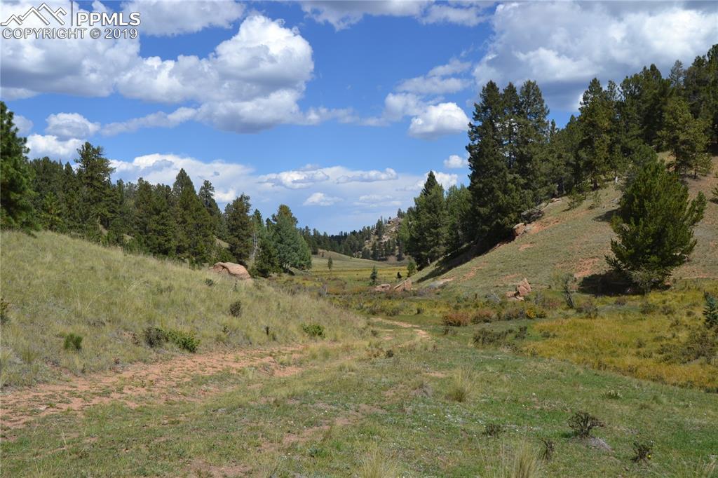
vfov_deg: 33.0
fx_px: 807
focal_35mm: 40
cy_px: 239
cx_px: 359
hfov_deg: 47.9
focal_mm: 27
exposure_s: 1/250
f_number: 8
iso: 100
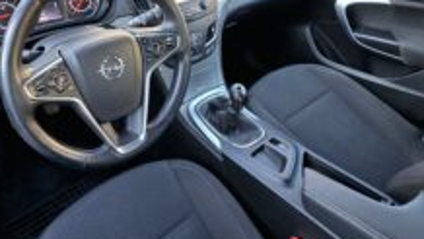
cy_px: 58
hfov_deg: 70.1
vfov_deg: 43.0
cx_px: 146
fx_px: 293
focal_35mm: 26
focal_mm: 2.2
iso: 80
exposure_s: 1/50.3
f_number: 2.2
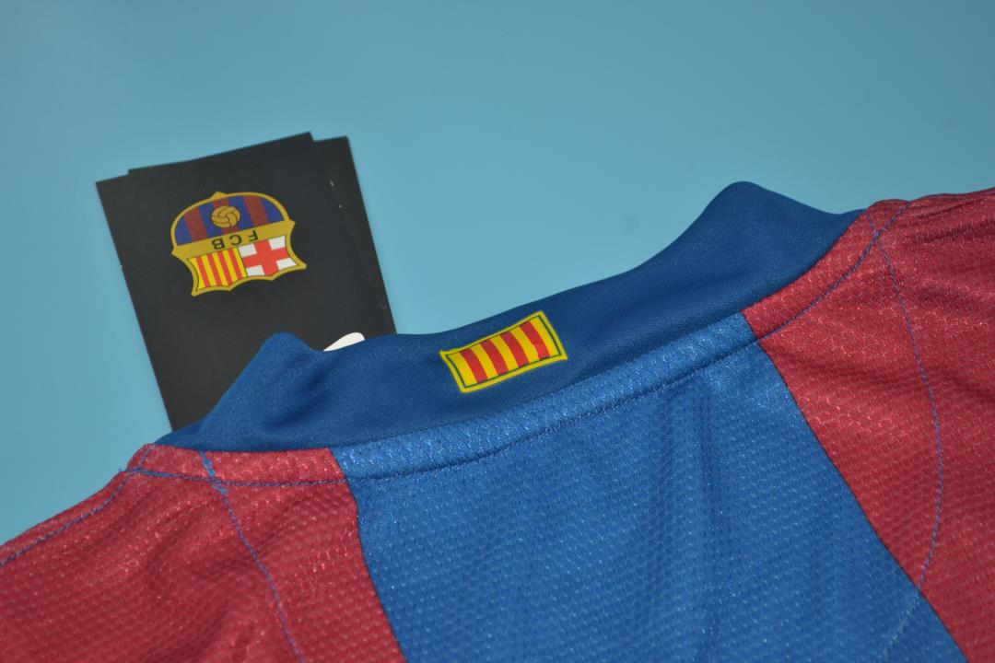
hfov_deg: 24.6
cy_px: 332
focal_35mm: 82
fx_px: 2280
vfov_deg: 16.6
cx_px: 498
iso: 200
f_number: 5.6
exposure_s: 1/200
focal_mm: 55
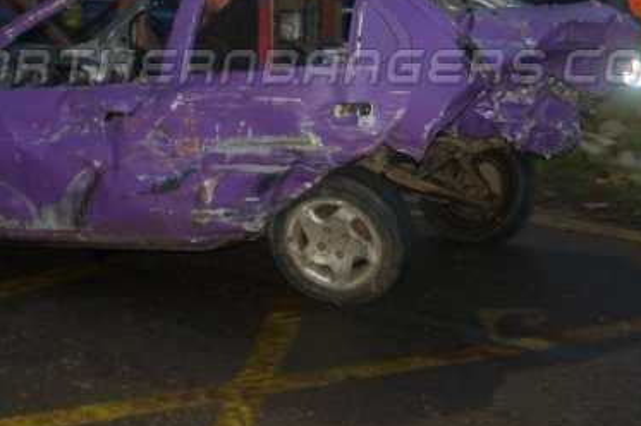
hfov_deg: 30.1
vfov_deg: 20.0
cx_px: 273
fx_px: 1192
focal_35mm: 67
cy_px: 72
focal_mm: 26
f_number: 4.2
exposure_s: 1/60
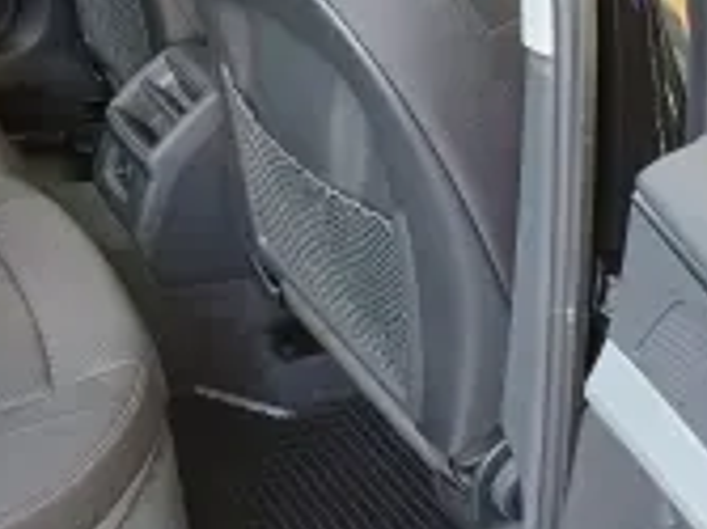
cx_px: -25
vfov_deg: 26.4
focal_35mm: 54
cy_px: 93
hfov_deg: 32.3
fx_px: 1102
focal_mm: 4.65
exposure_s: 1/50
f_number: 1.8
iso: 250
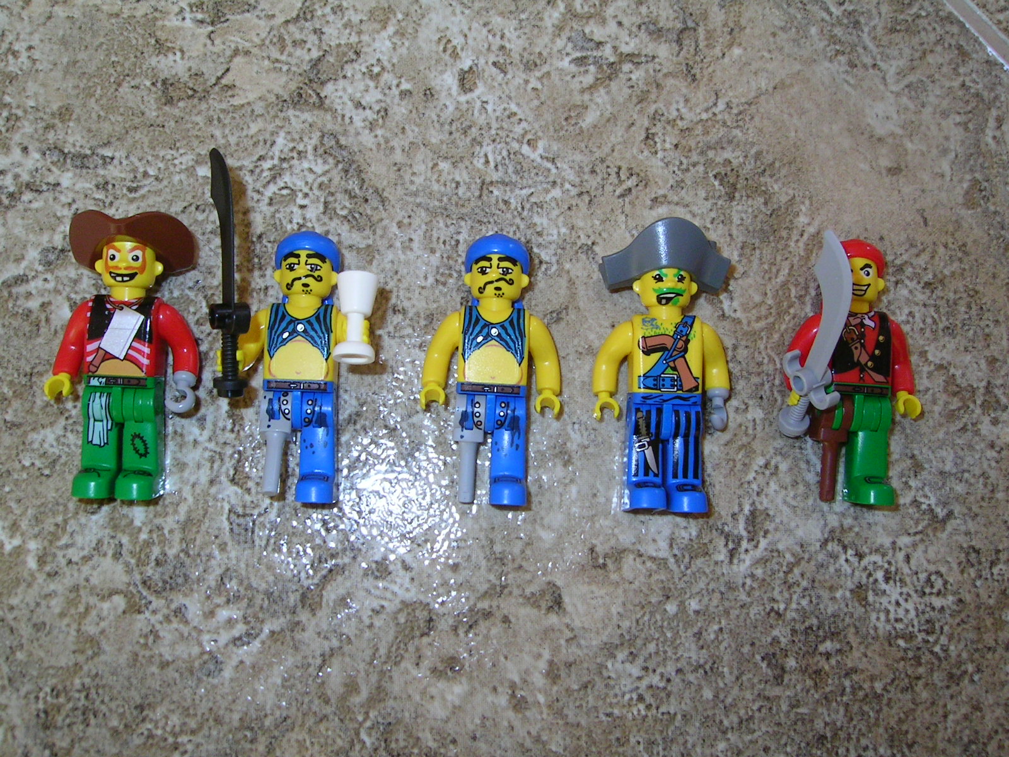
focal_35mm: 36
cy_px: 378
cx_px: 504
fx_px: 1049
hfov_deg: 51.4
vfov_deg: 39.7
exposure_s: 1/30
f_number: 4.8
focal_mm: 5.6
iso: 100
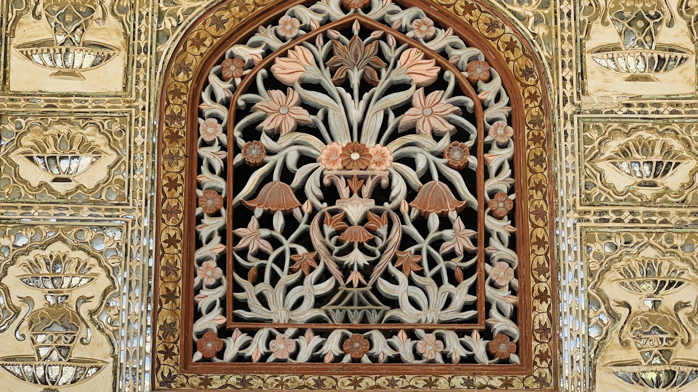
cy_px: 220
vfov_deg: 10.8
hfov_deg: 19.1
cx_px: 349
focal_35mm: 112
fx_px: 2073
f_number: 2.8
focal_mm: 9
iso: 40
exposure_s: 1/99
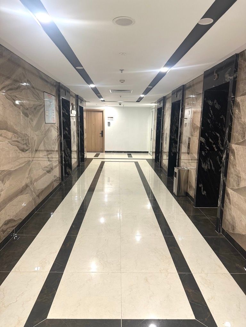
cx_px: 123
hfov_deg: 56.8
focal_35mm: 24
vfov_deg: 71.6
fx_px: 227
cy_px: 164
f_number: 1.78
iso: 125
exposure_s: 1/50
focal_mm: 6.86
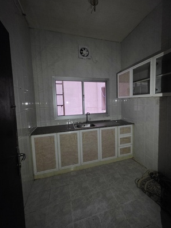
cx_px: 95
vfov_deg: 98.1
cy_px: 109
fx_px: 99
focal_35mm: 15
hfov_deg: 81.4
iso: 1600
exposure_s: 1/25.1
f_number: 1.9
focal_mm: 2.2
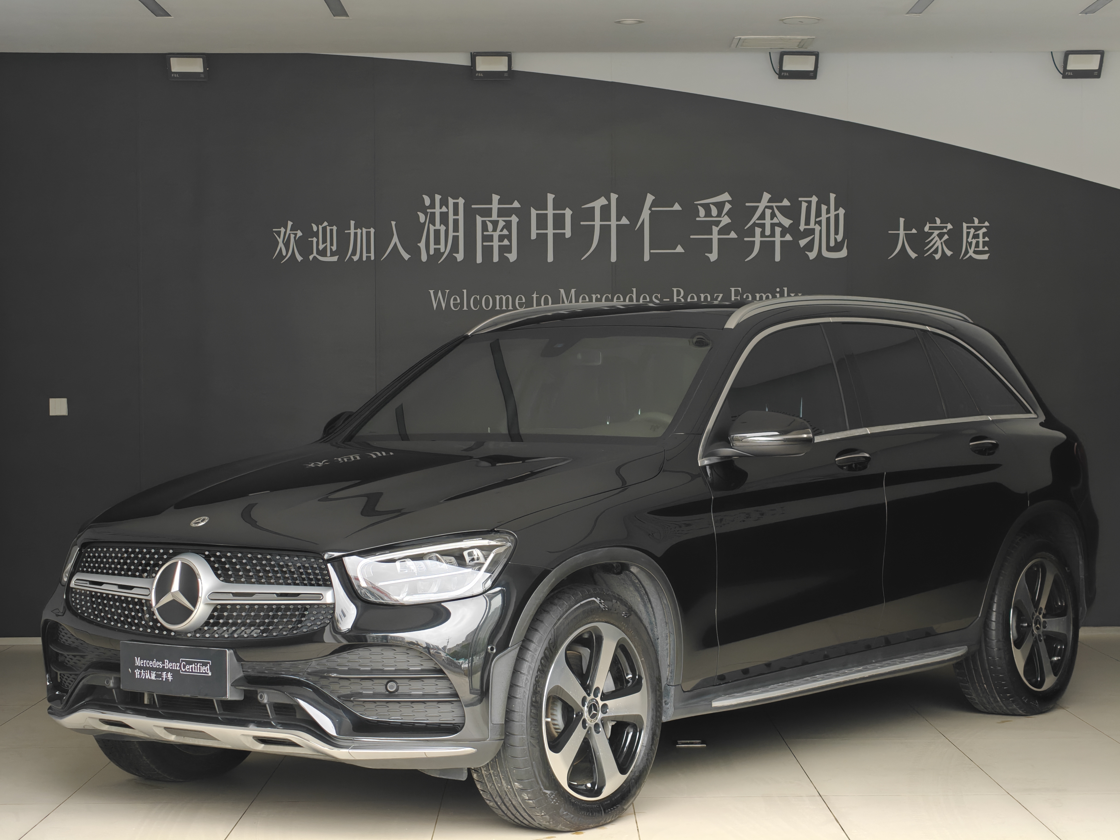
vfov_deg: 20.2
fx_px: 2362
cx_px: 560
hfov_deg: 26.7
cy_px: 420
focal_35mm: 73
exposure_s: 1/144
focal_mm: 13.85
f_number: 2.6
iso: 500
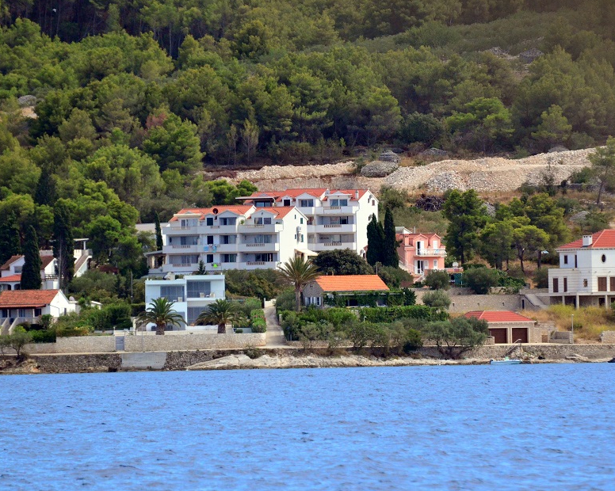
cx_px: 373
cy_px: 234
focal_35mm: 489
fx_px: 8896
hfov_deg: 4.0
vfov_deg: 3.2
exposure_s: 1/5000
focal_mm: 270
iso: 2000
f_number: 5.6
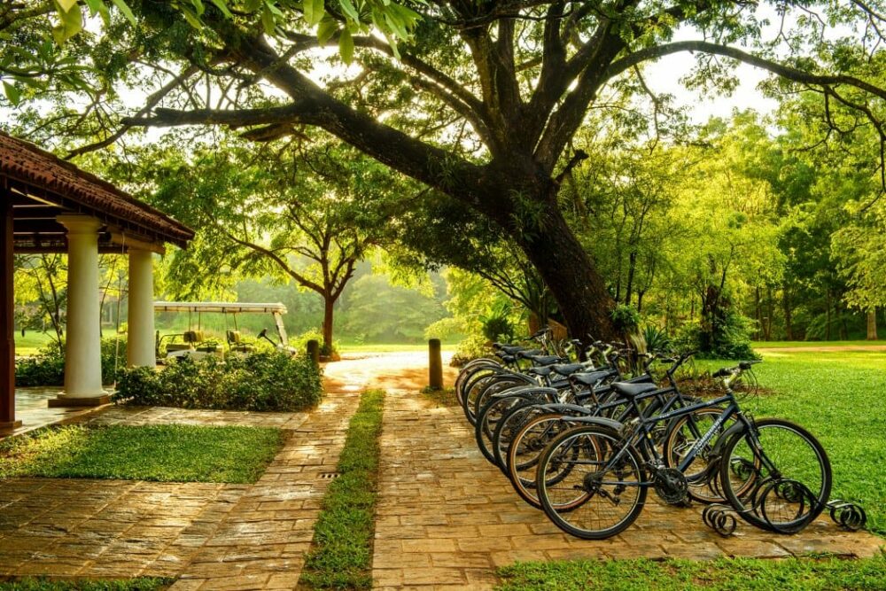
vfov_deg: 35.1
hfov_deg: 50.7
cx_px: 443
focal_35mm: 38
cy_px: 296
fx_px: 935
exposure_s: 1/15
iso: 250
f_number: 9
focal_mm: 38
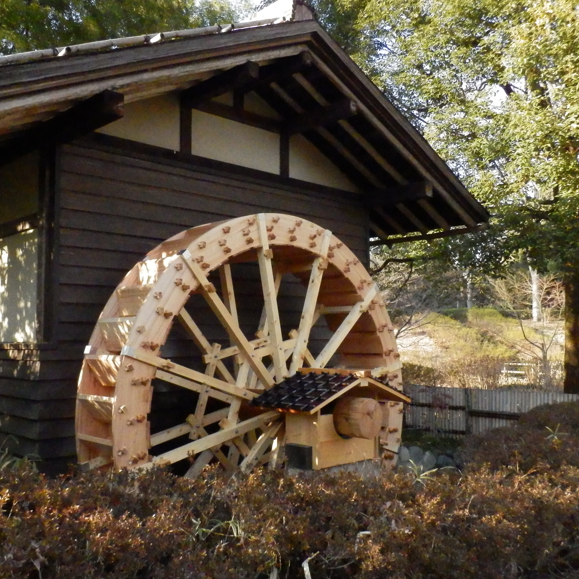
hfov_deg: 42.8
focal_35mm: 39
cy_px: 290
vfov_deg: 42.8
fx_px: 738
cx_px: 254
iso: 3200
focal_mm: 5.9
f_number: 9.4
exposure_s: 1/400
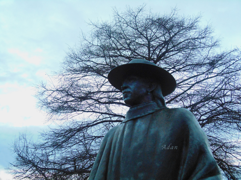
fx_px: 320
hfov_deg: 41.2
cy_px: 90
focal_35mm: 46
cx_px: 120
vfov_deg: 31.5
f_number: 4
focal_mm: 8.3
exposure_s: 1/20
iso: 400
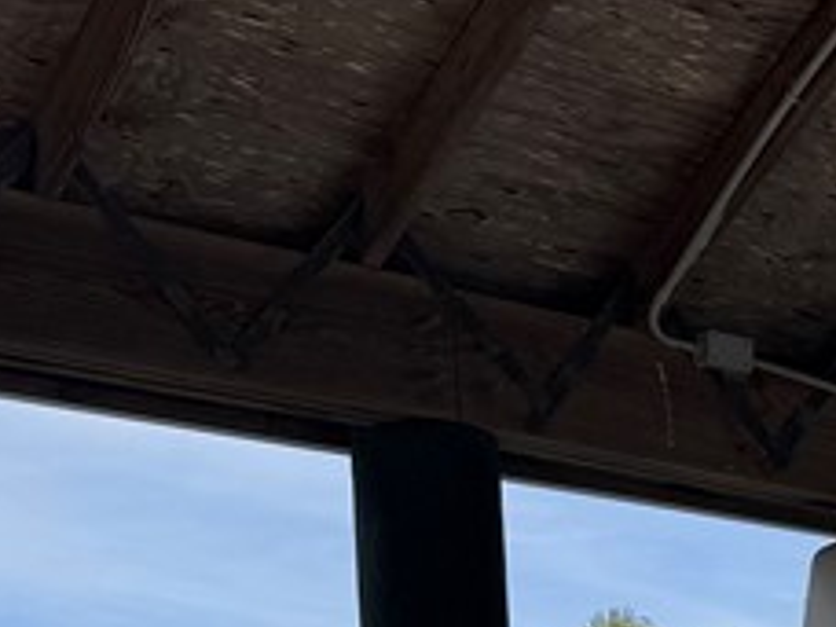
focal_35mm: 108
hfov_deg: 15.9
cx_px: 1437
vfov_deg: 12.8
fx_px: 2608
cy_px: 1008
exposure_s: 1/4950
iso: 80
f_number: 1.78
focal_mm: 6.76
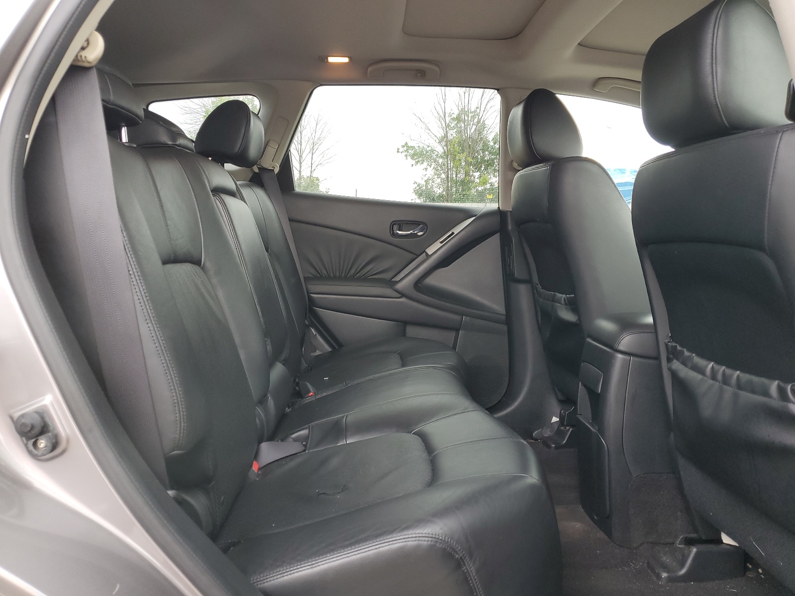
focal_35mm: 26
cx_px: 398
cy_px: 298
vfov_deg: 53.1
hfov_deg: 67.3
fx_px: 597
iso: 63
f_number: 1.5
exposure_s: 1/120
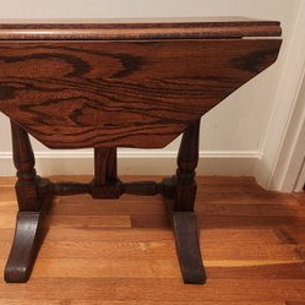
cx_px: 105
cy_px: 150
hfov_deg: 56.2
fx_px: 279
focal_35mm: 28
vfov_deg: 57.3
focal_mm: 5.4
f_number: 1.8
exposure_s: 1/40
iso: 640
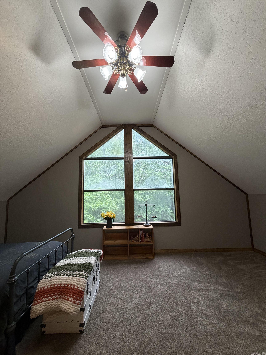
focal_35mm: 14
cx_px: 133
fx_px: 143
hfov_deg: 85.7
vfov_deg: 102.1
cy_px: 178
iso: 250
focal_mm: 2.22
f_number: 2.2
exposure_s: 1/60
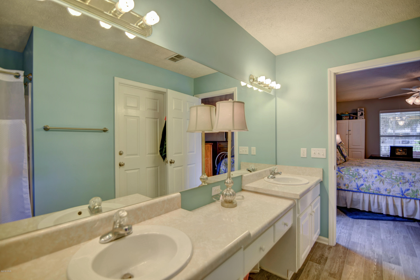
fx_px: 187
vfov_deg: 73.7
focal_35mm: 16
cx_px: 210
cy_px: 140
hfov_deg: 96.7
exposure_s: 1/50
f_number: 2.8
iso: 64
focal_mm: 16
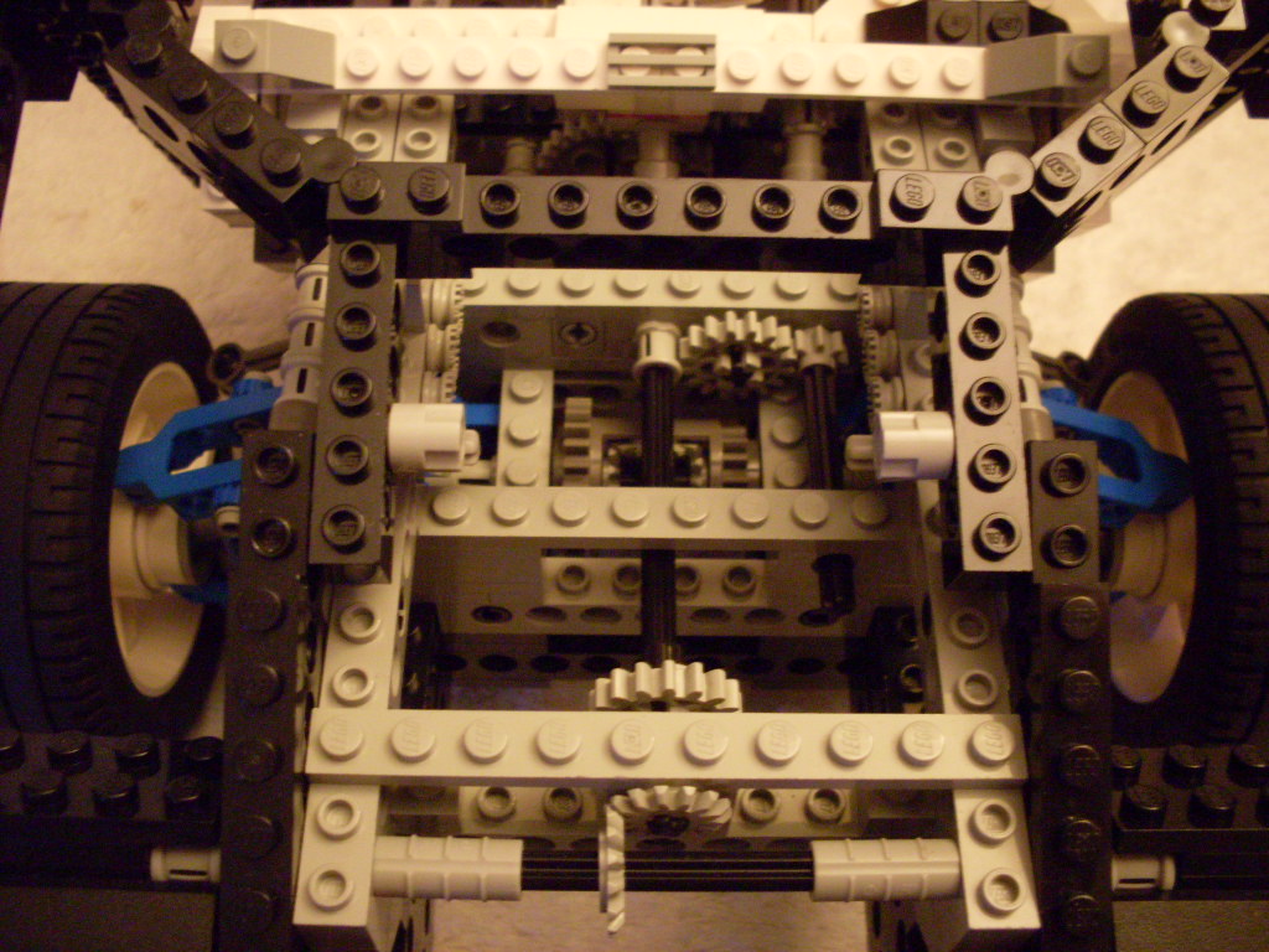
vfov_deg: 37.7
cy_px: 476
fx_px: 1393
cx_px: 634
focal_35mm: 38
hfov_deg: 49.0
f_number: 2.8
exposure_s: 1/1.43
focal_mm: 6.3
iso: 200
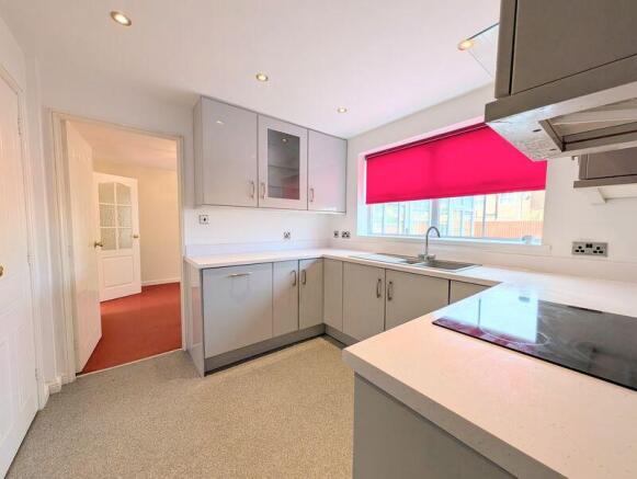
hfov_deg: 110.5
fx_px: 221
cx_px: 318
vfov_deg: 94.6
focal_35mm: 12
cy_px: 240
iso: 54
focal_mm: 2.02
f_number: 1.7
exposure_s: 1/430
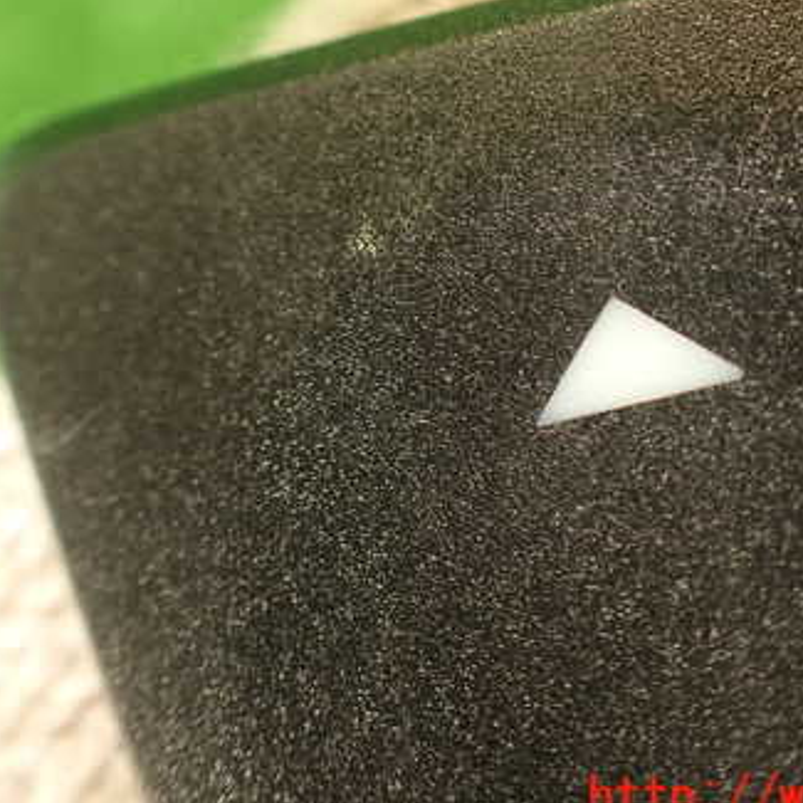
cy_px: 274
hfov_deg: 34.7
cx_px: 405
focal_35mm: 49
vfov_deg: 34.4
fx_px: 1286
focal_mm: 5.4
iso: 200
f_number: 2.3
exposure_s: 1/30
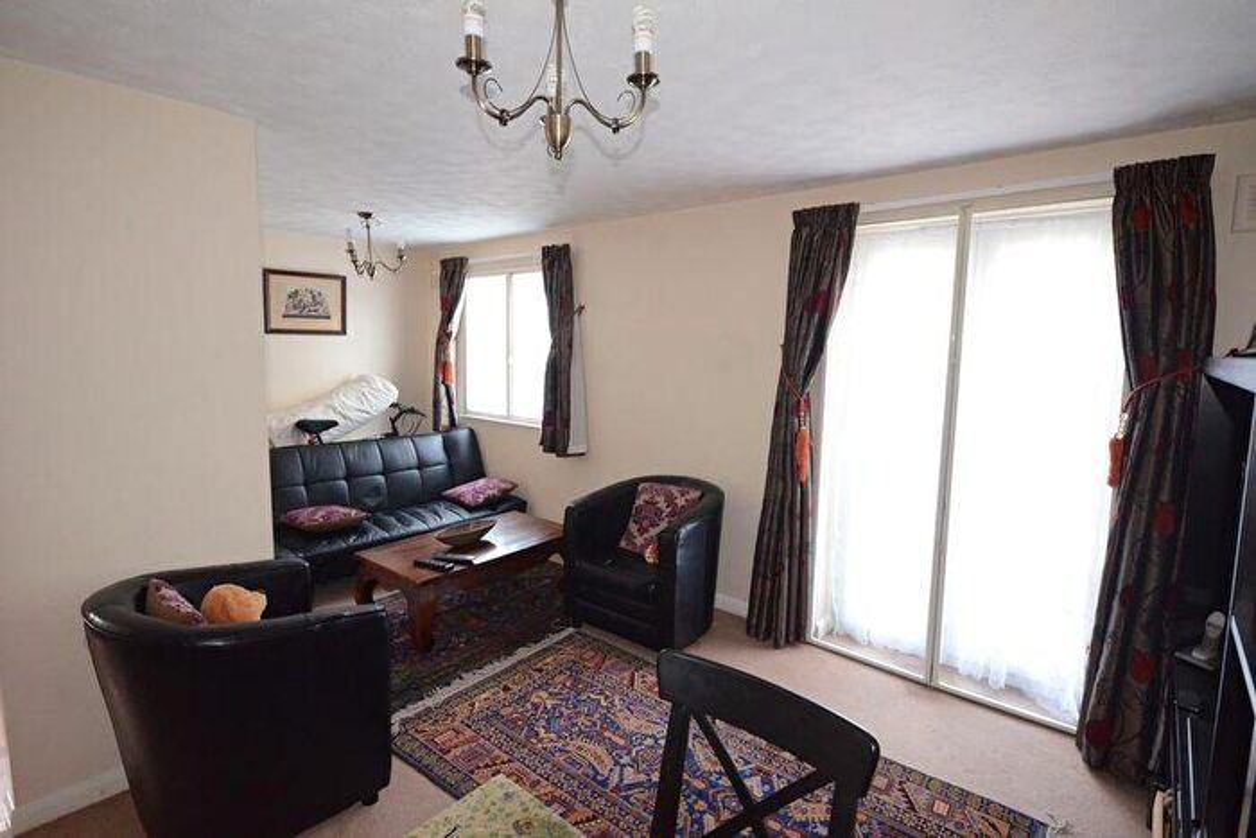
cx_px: 628
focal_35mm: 18
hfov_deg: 90.0
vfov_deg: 67.4
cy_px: 419
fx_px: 628
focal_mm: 12
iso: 2800
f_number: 5.6
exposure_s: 1/100
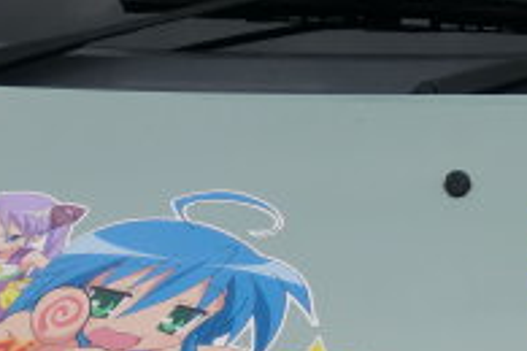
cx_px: 397
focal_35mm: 174
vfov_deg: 7.8
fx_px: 2547
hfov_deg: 11.8
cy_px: 362
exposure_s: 1/640
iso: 64
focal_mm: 9.4
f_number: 3.8
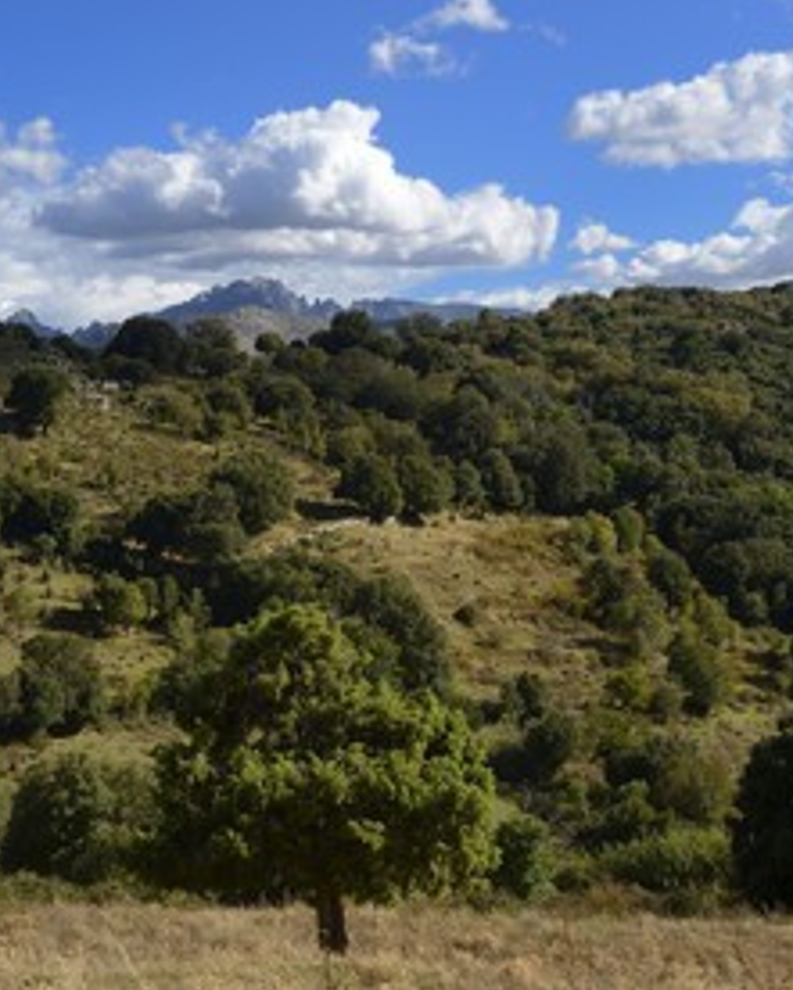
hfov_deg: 25.3
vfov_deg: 31.4
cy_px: 499
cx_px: 305
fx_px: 1759
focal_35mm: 60
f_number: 13
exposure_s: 1/200
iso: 200
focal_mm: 42
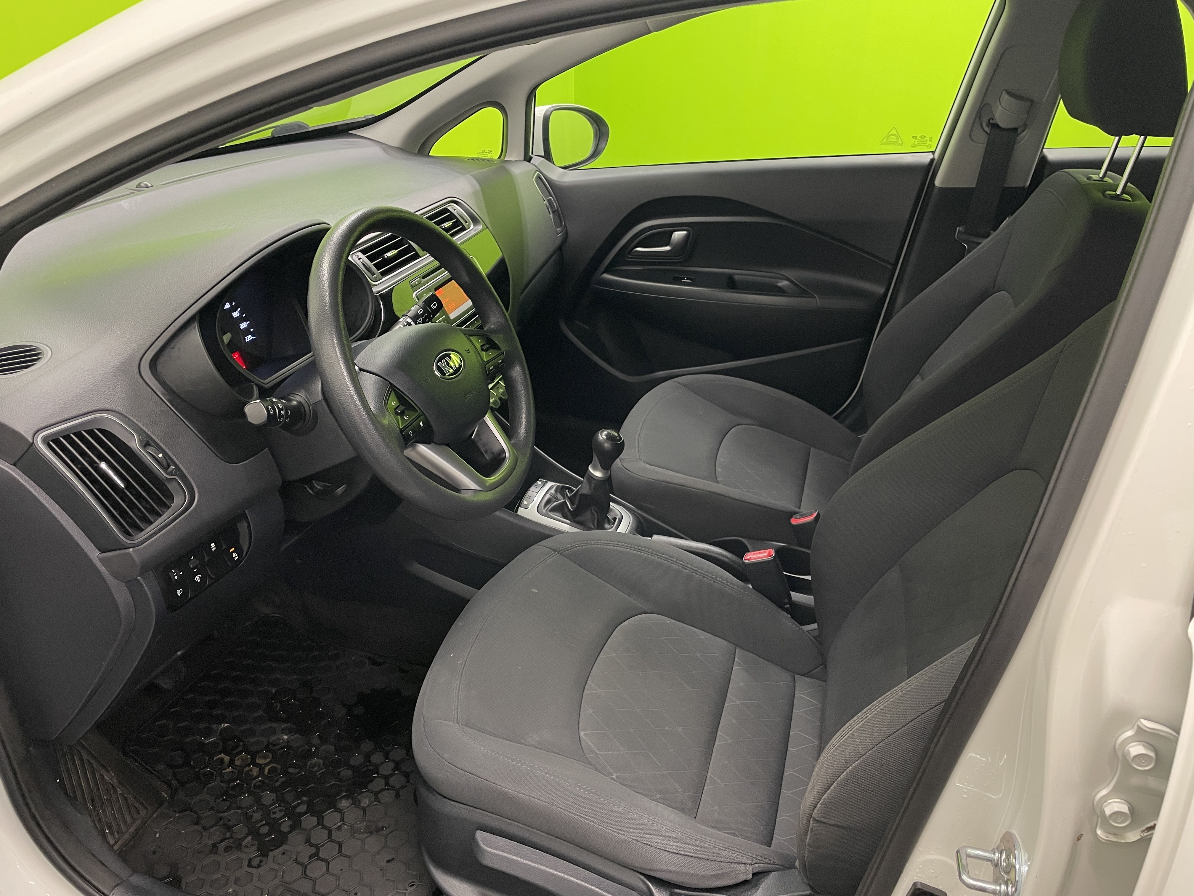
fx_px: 897
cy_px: 448
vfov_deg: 53.1
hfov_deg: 67.3
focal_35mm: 26
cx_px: 597
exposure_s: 1/50
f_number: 1.6
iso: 100
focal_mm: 4.2
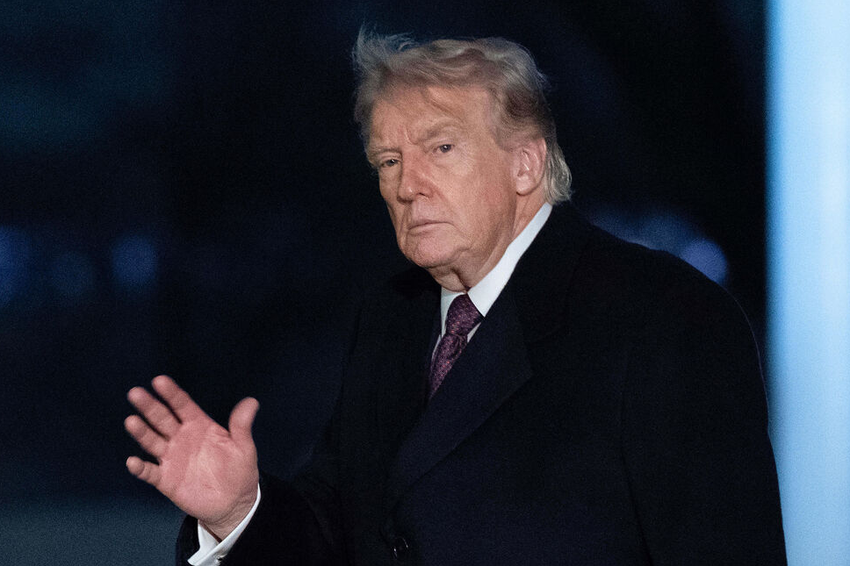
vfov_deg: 8.3
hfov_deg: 12.5
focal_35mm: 165
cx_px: 427
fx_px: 3895
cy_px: 285
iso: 10000
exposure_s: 1/200
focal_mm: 163
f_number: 3.2
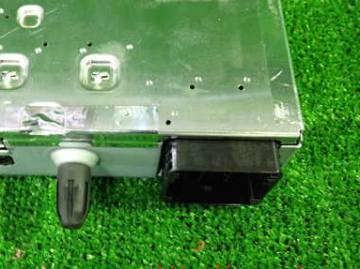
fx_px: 489
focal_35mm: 47
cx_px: 88
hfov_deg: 39.3
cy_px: 76
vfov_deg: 30.5
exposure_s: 1/30
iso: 800
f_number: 2.3
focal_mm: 5.4
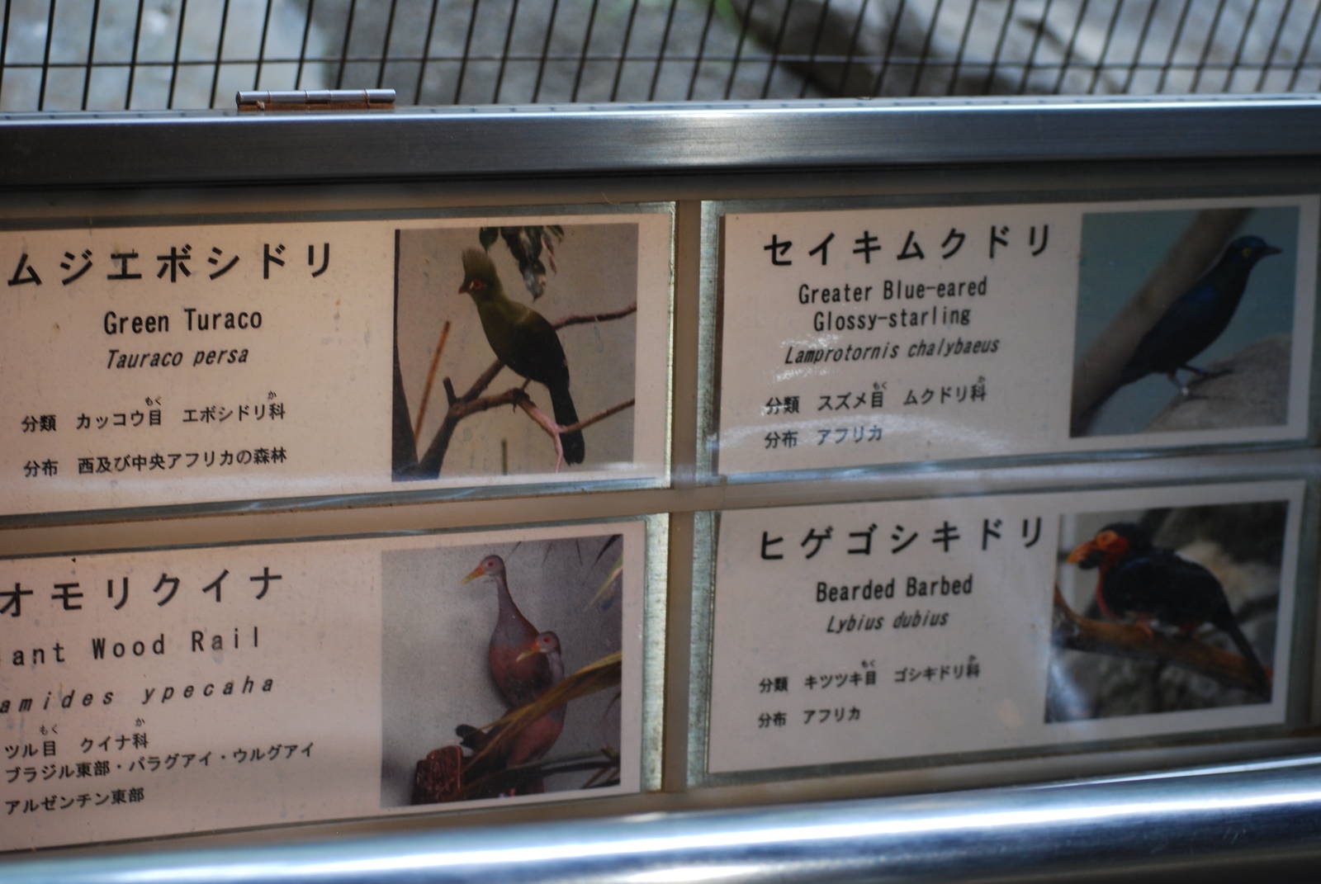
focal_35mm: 82
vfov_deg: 16.6
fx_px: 3031
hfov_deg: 24.6
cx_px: 660
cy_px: 442
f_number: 4
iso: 200
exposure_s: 1/30
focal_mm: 55
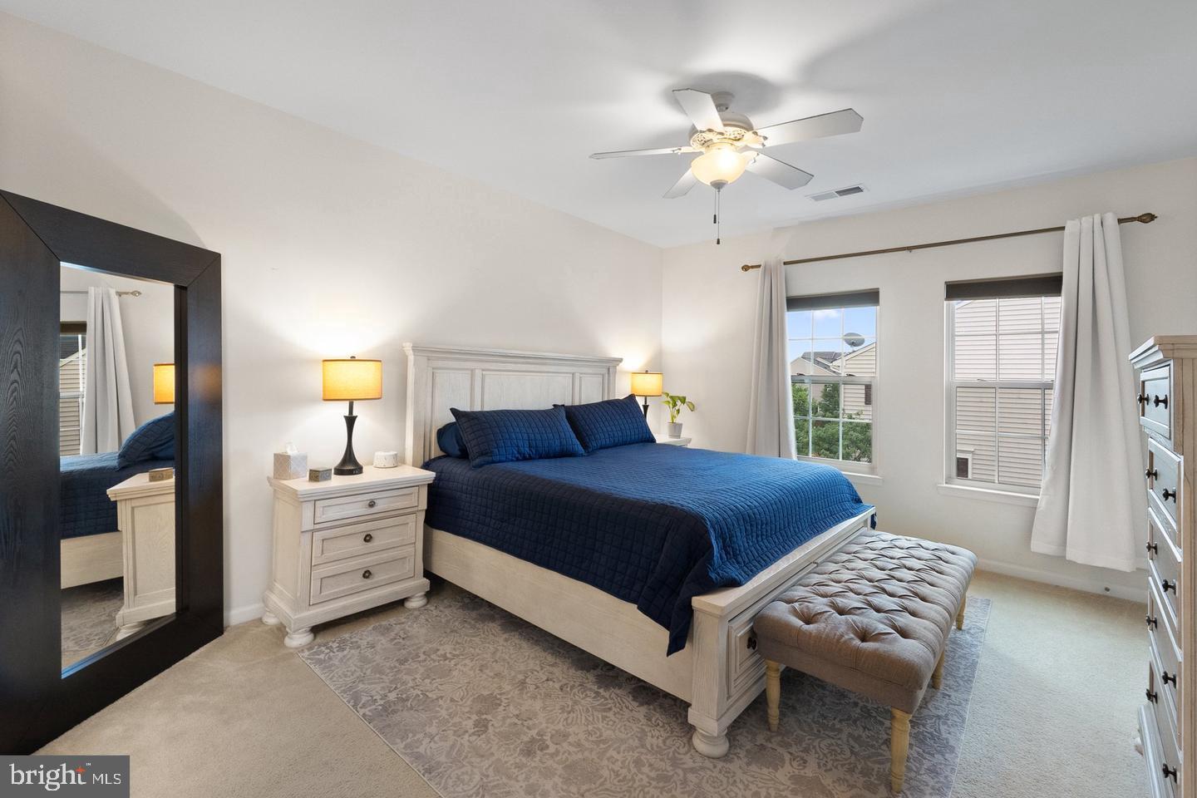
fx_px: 499
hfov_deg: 100.4
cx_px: 598
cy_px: 399
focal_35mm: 15
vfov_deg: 77.3
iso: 800
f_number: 8
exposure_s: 1/2.5
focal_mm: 10
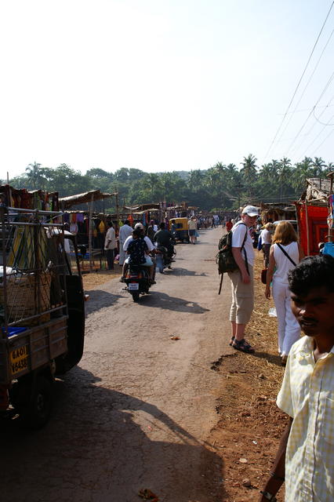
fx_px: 502
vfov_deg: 53.2
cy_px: 251
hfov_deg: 36.8
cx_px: 167
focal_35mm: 36
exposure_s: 1/640
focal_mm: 24
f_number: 9
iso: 200
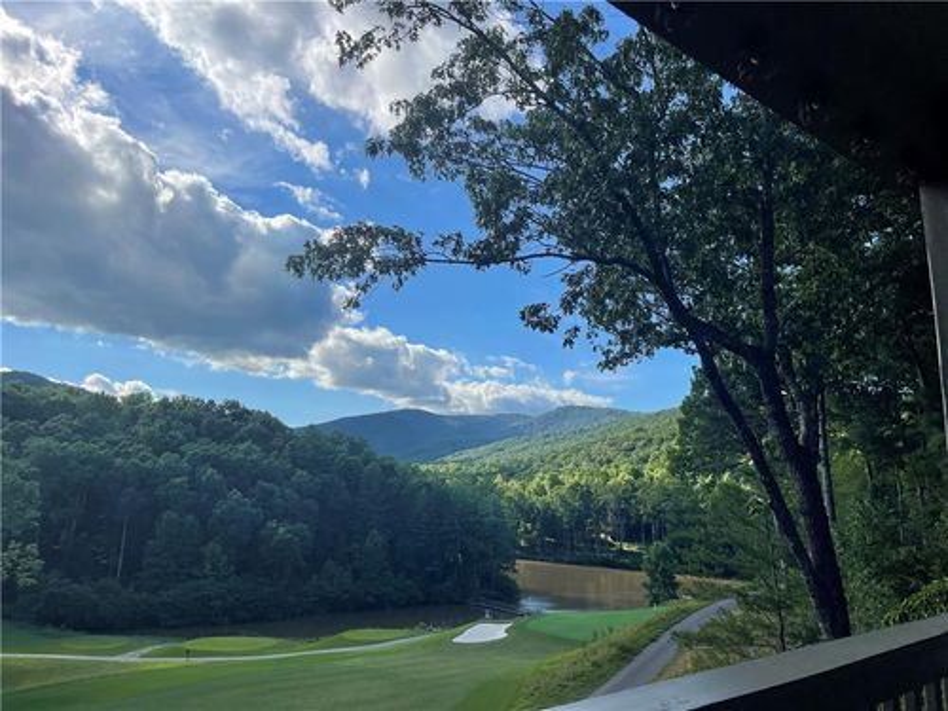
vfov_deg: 54.9
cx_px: 474
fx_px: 685
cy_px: 356
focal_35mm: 25
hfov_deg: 69.4
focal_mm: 5.1
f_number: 1.6
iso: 32
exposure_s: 1/4202
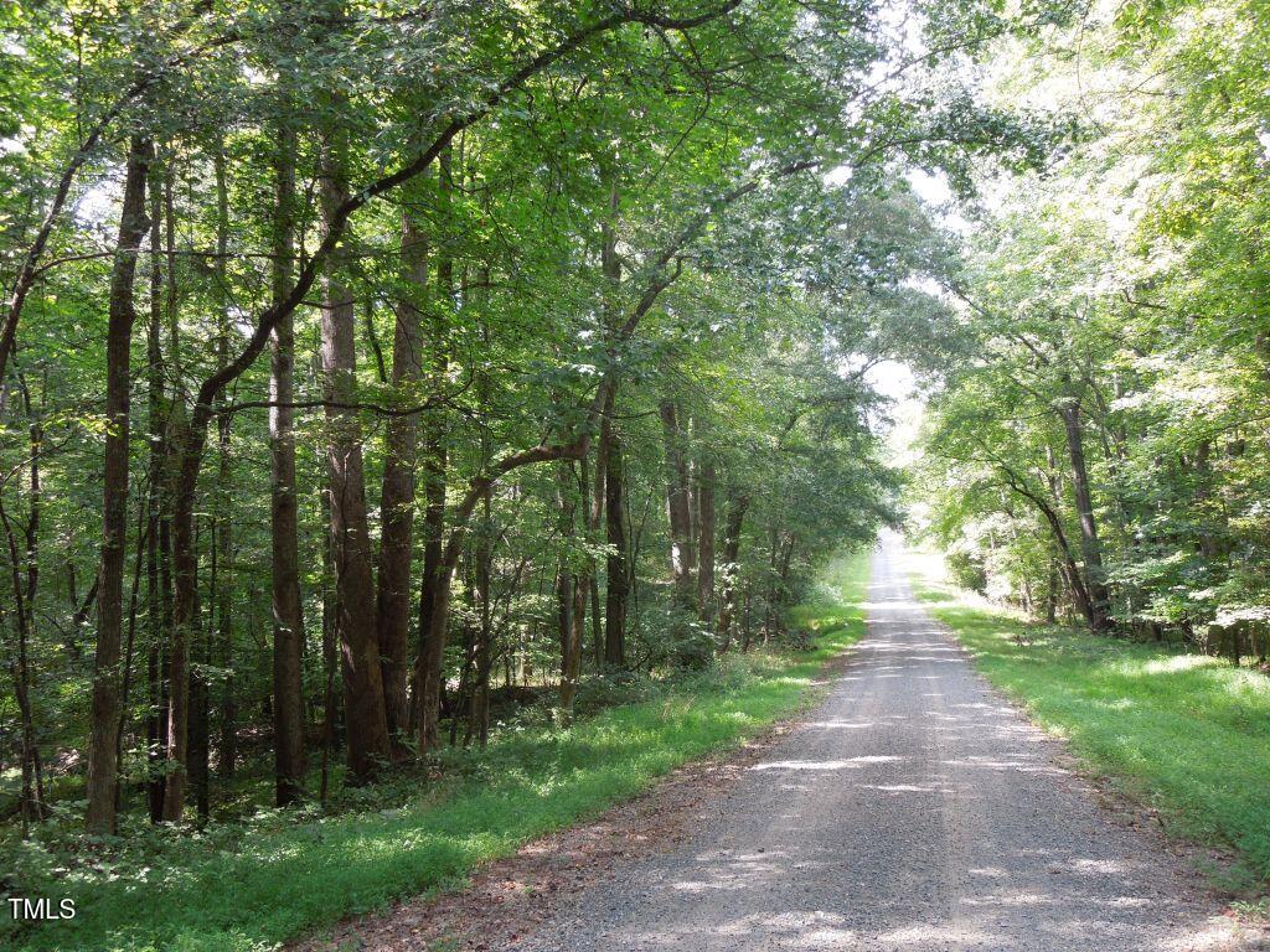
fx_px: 1137
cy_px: 476
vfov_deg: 45.4
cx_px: 635
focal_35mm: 31
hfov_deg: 58.4
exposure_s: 1/50
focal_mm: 5.6
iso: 100
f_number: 3.6
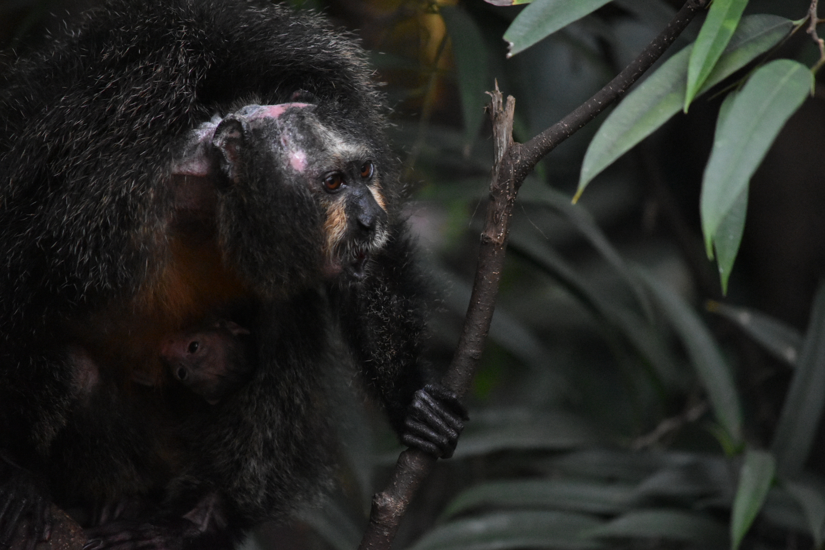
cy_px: 275
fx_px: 9281
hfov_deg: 5.1
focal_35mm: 405
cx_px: 412
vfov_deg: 3.4
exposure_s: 1/320
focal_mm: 270
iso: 6400
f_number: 5.6
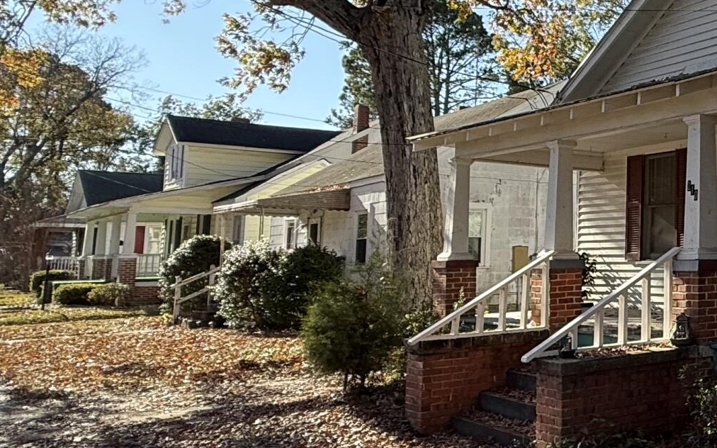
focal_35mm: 44
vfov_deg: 29.1
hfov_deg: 36.9
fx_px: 860
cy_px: 162
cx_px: 816
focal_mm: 2.22
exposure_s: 1/545
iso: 64
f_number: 2.2
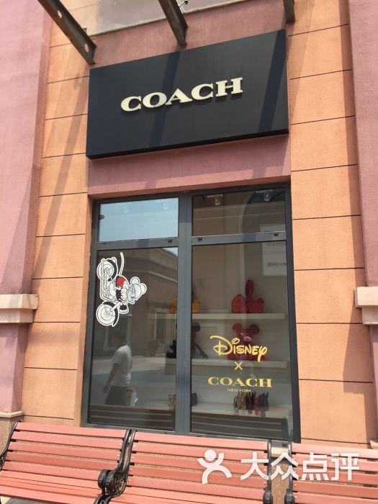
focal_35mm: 29
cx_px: 189
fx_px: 422
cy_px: 252
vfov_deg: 61.7
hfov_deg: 48.2
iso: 32
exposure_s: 1/879
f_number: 2.2
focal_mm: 4.15
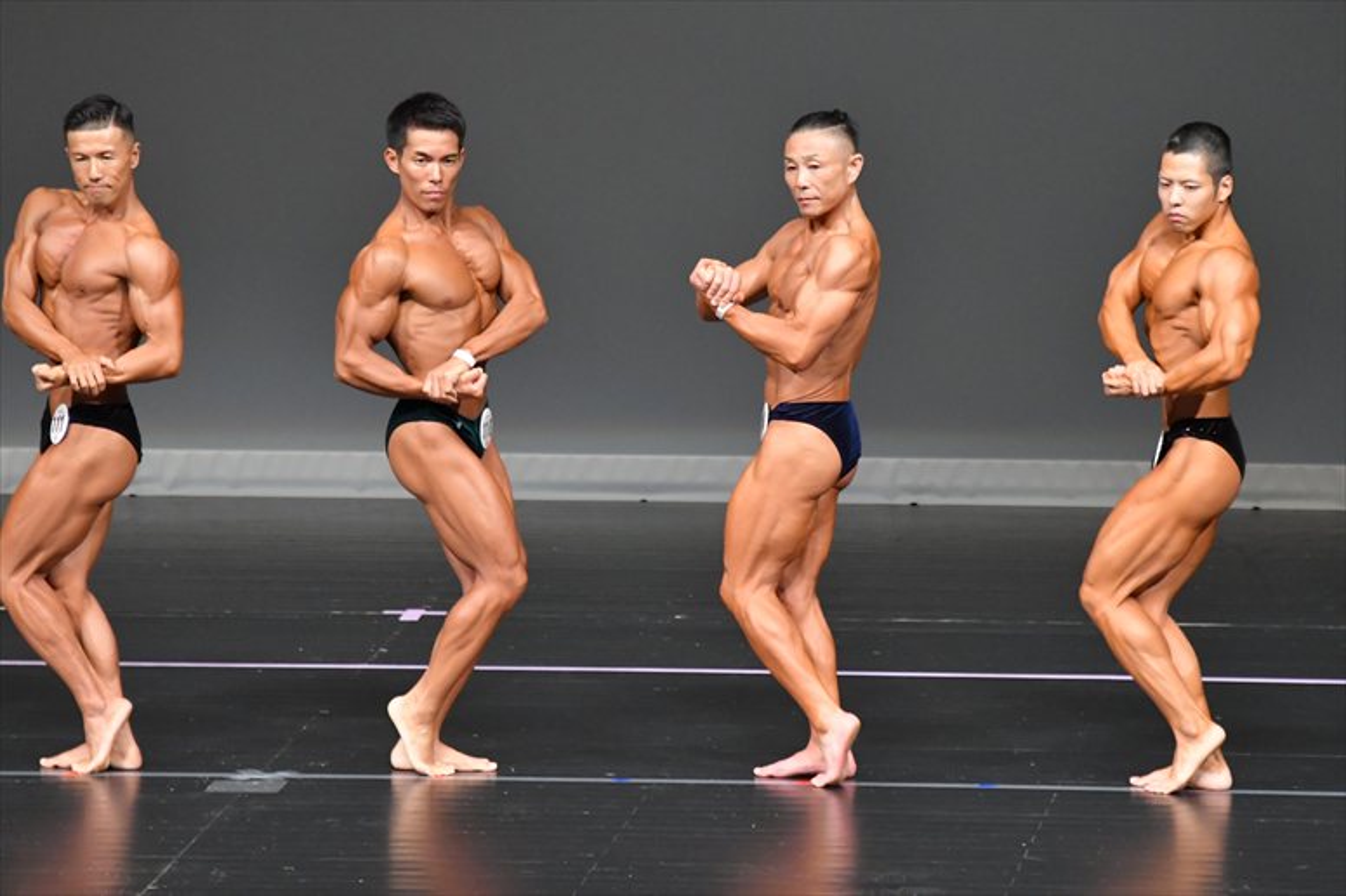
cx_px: 673
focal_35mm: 315
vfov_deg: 4.4
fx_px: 11772
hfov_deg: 6.5
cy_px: 448
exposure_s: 1/400
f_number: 5.6
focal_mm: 210
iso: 5000
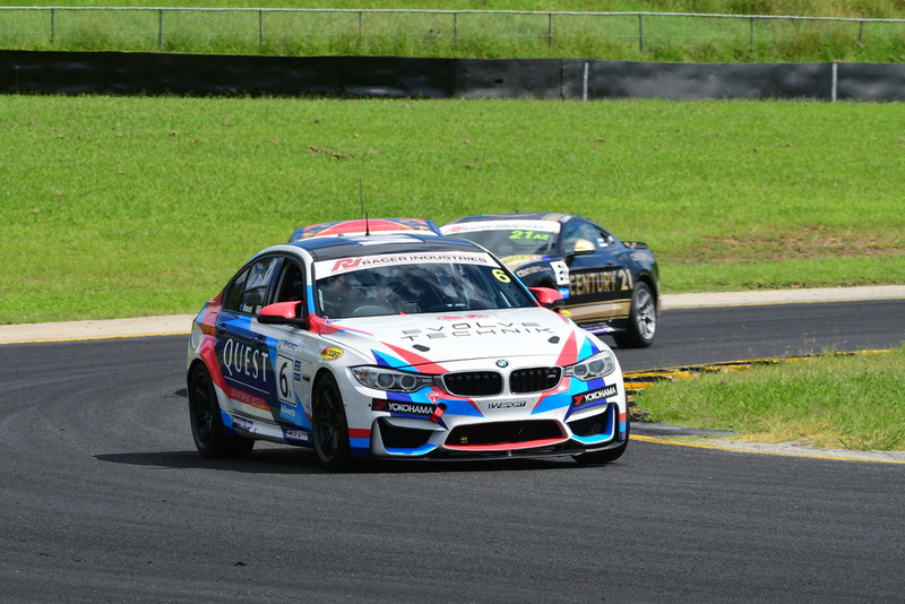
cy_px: 302
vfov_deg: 4.6
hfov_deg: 6.9
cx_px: 452
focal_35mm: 300
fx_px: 7544
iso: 400
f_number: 11
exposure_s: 1/640
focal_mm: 200
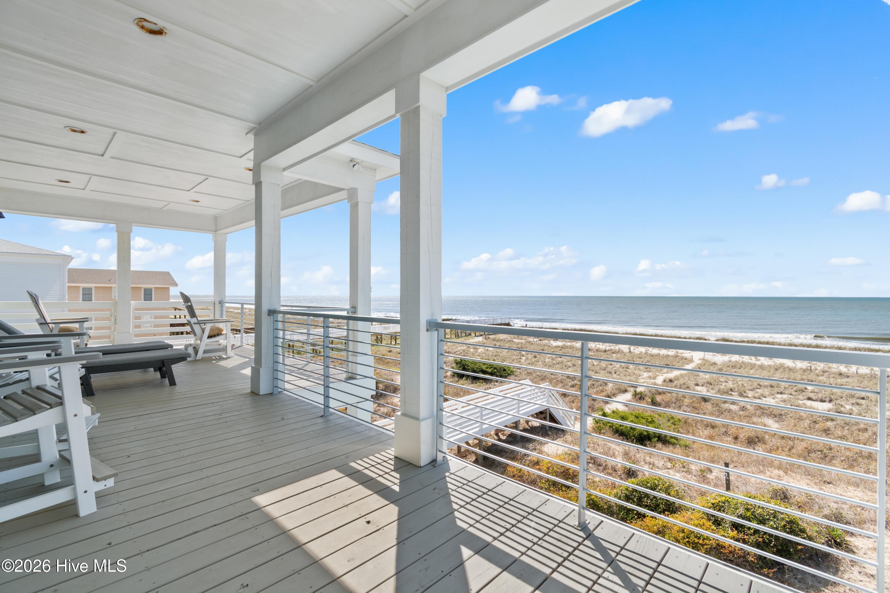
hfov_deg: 100.4
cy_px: 296
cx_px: 445
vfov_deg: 77.3
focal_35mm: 15
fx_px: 371
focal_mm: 10
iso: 100
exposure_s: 1/200
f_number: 7.1
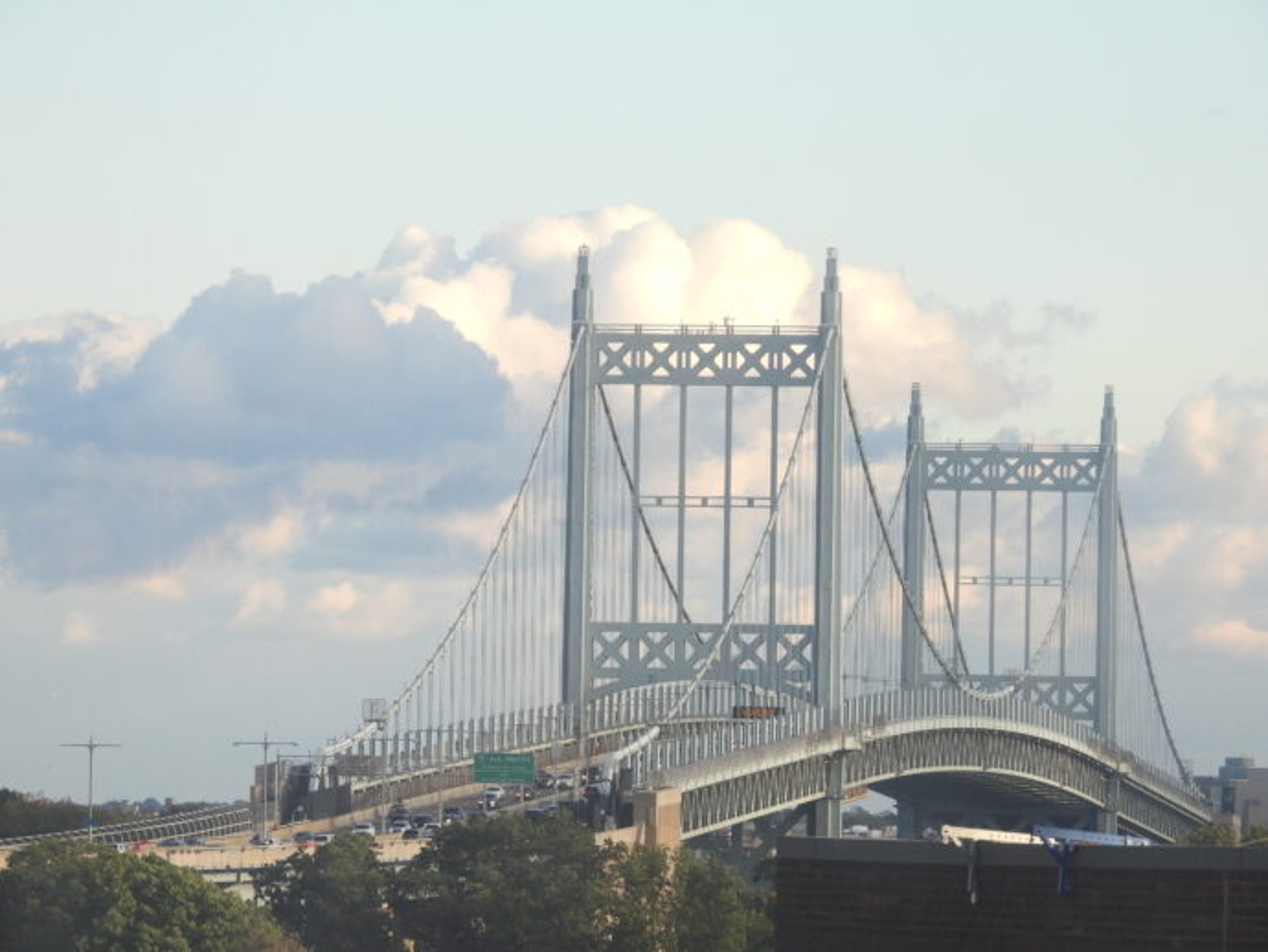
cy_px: 476
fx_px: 11726
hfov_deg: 6.2
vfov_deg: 4.6
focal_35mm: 320
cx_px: 634
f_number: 5
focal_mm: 57.1
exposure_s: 1/400
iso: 200
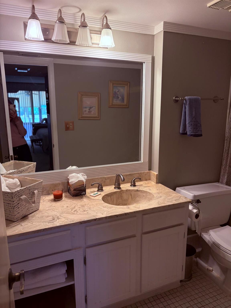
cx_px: 116
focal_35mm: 26
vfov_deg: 67.3
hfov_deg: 53.1
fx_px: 231
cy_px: 154
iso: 200
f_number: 1.6
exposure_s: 1/120
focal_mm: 5.96
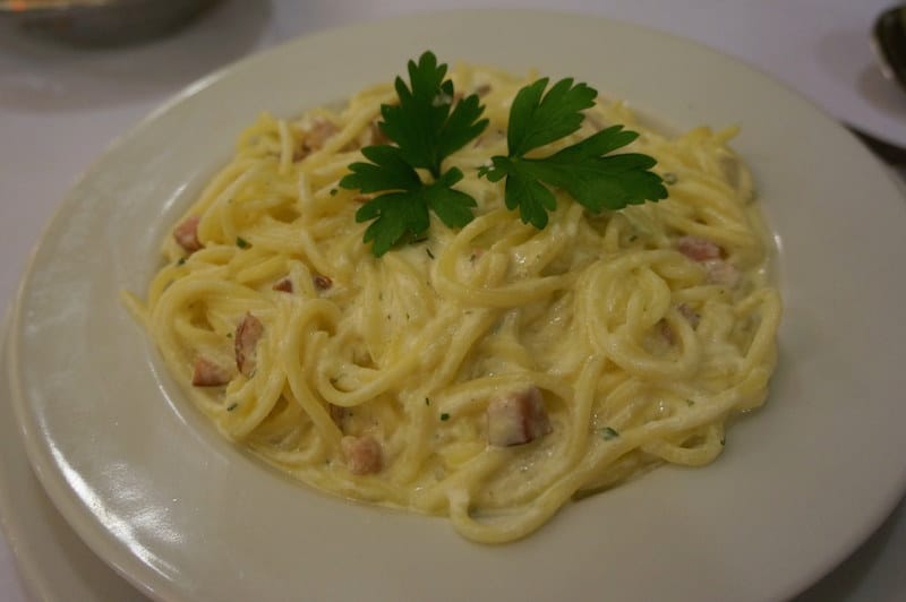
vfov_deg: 43.5
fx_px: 754
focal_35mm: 30
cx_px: 453
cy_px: 301
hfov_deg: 62.0
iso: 1000
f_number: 4
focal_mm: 20
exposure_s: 1/60
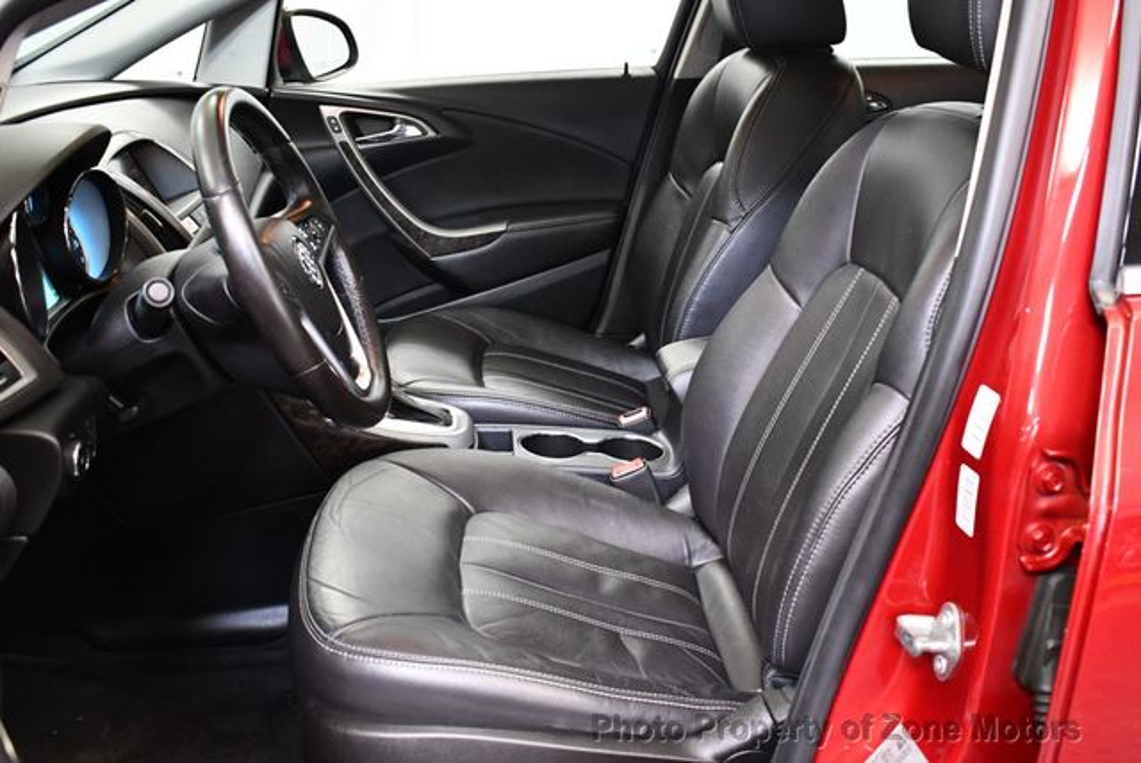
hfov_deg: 53.1
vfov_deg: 36.9
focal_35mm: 36
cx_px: 570
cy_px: 382
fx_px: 1142
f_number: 3.5
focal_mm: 18
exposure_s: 1/100
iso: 3200
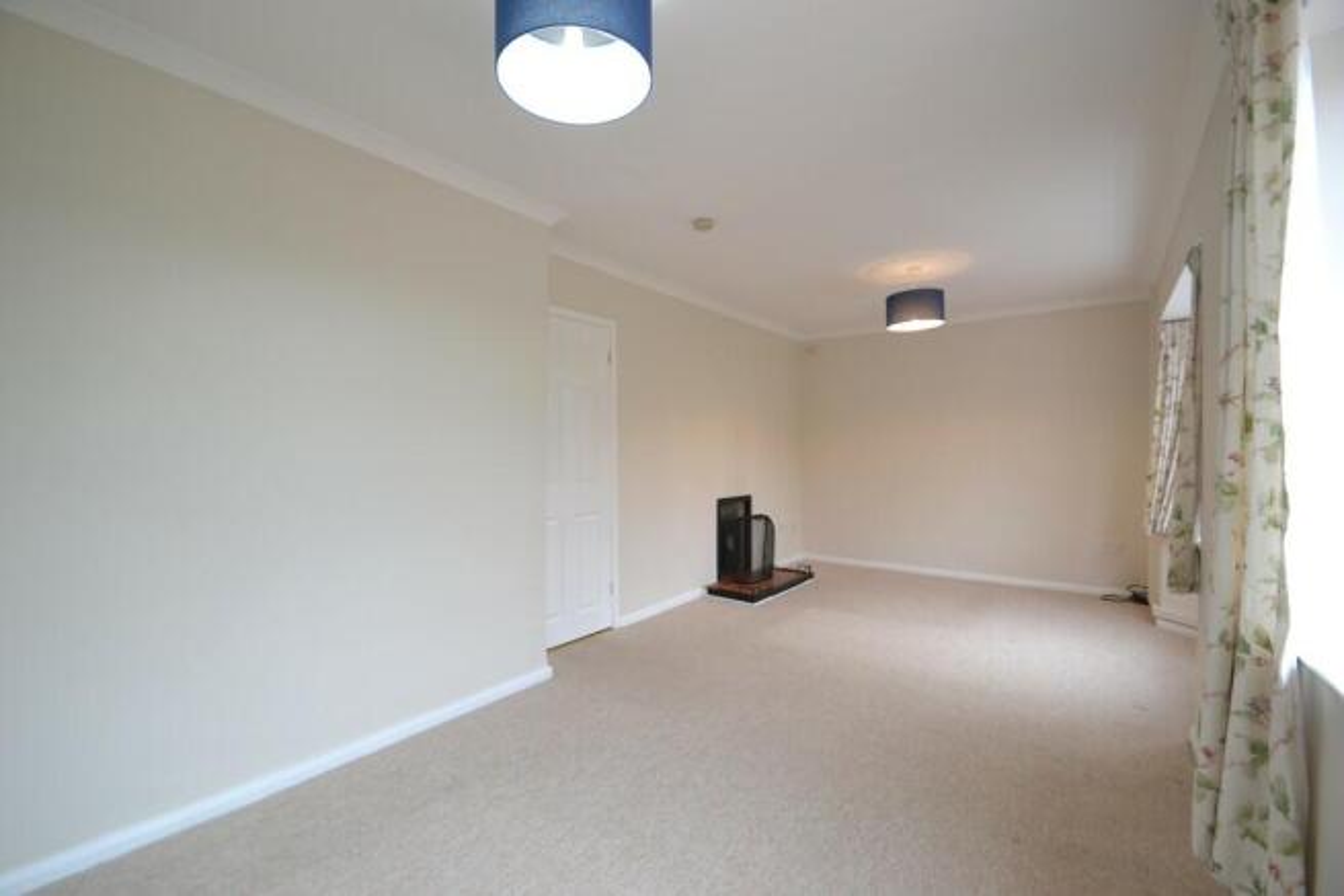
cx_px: 672
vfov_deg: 77.4
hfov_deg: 100.4
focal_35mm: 15
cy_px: 448
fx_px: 560
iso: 400
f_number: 4.5
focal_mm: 10
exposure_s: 1/80
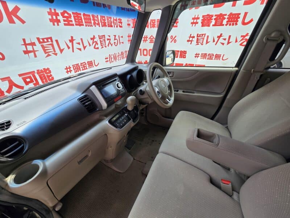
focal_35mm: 13
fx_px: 109
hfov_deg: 106.2
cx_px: 145
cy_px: 109
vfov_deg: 89.9
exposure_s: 1/339
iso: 50
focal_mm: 2.2
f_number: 2.2
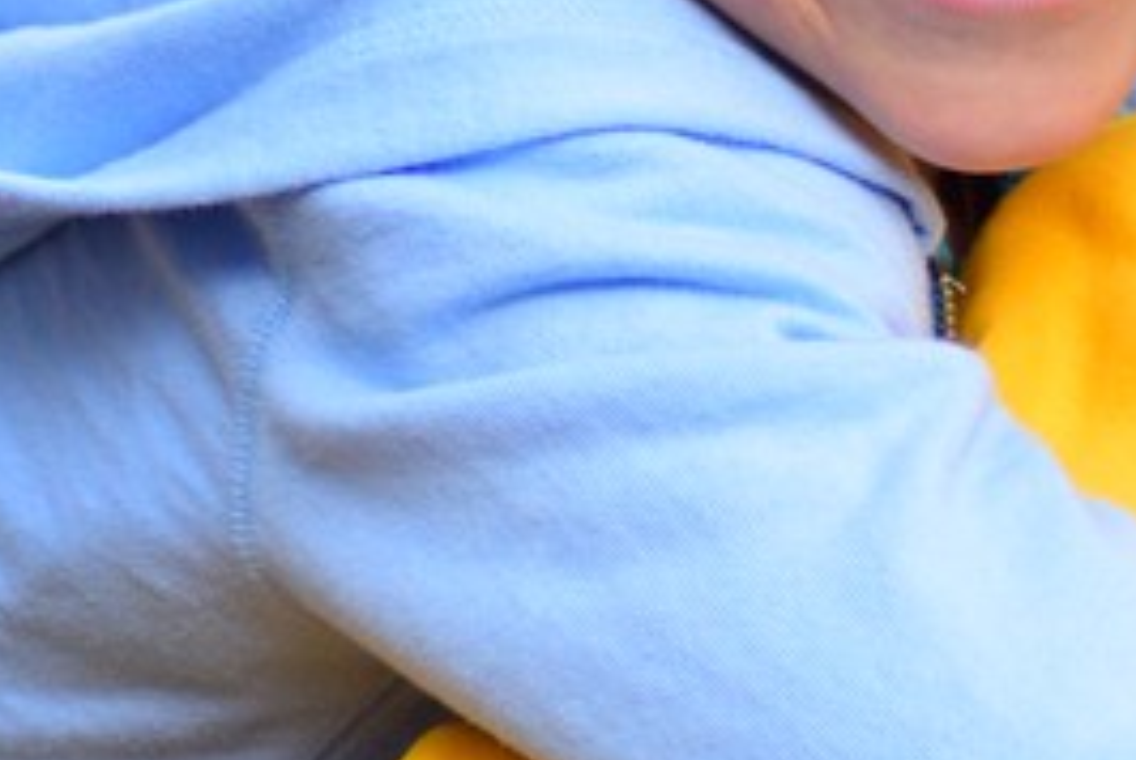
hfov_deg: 5.1
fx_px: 12762
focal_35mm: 404
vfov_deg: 3.4
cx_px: 1110
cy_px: -92
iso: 720
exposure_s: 1/800
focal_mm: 70
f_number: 4
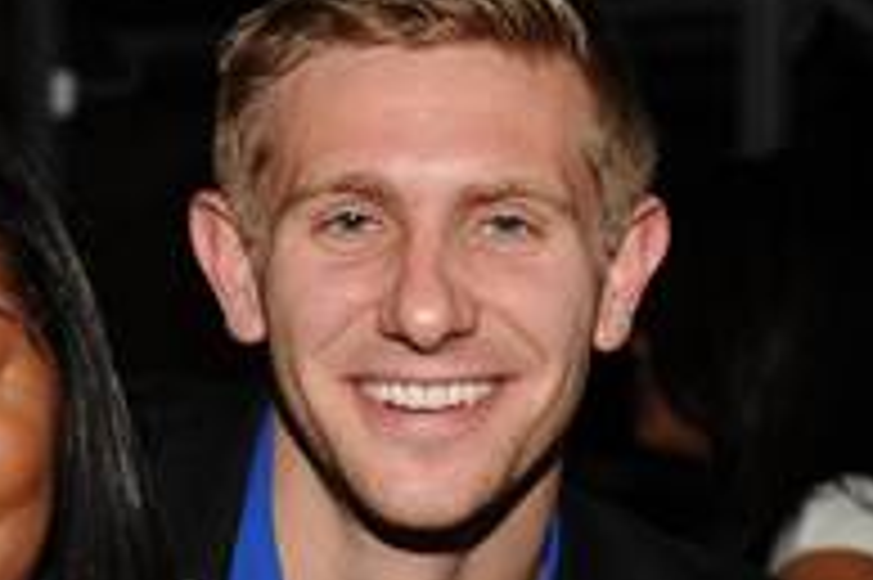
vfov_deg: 8.6
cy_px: 504
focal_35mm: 159
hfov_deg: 12.9
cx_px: 252
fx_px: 3852
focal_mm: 56
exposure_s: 1/250
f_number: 5.6
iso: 800
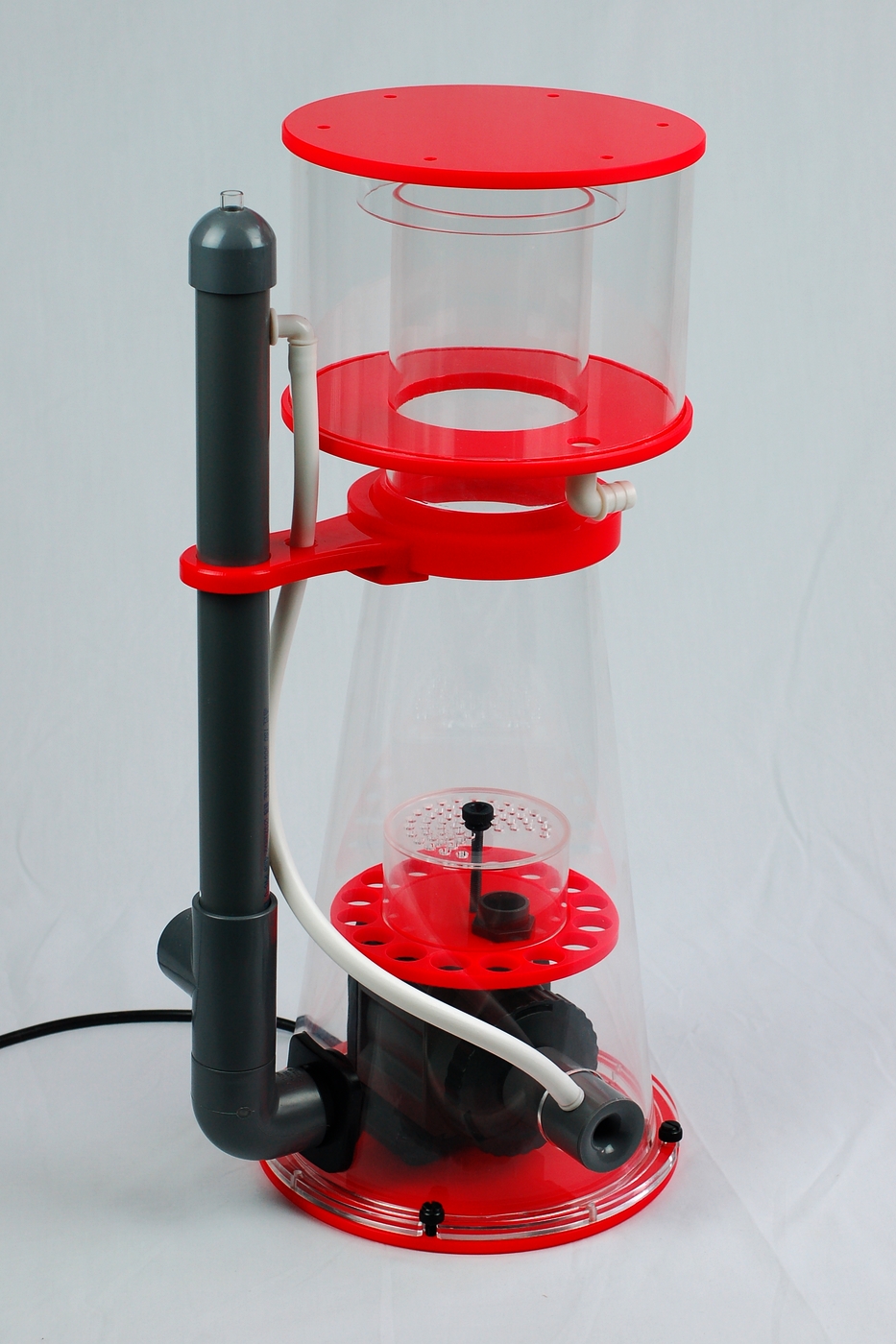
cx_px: 448
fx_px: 2800
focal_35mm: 75
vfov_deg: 27.0
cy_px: 672
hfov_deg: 18.2
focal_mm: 50
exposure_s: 1/80
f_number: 5.6
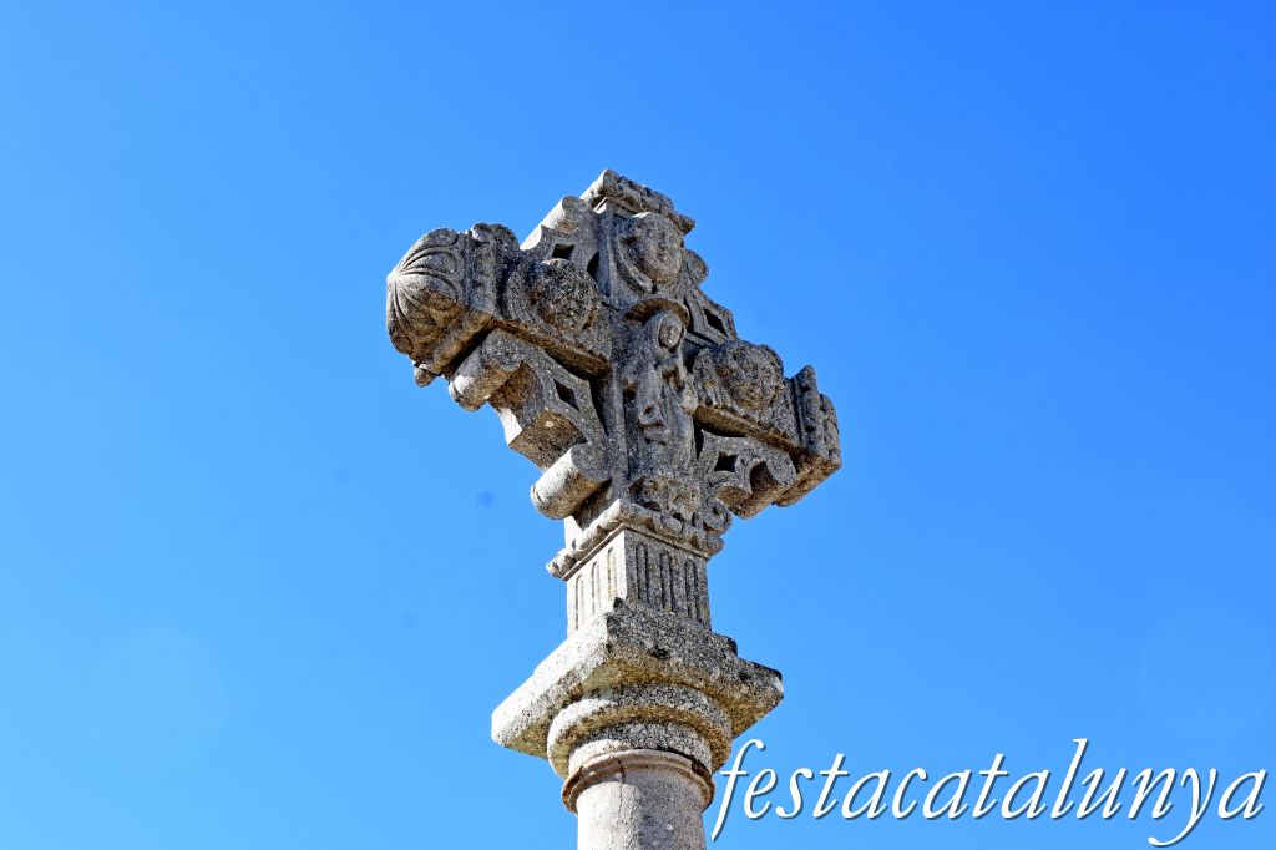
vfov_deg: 23.8
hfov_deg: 35.1
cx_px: 638
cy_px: 425
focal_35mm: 57
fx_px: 2020
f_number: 10
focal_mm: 38
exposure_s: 1/400
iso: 320
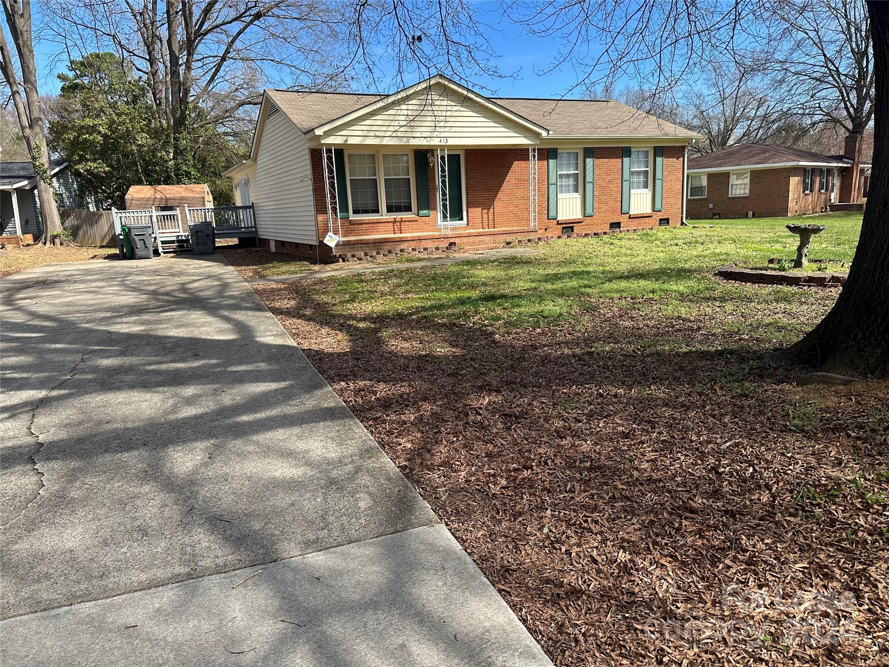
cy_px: 334
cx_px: 444
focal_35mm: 24
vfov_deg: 56.8
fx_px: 616
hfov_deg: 71.6
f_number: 1.78
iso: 80
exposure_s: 1/1845
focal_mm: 6.86
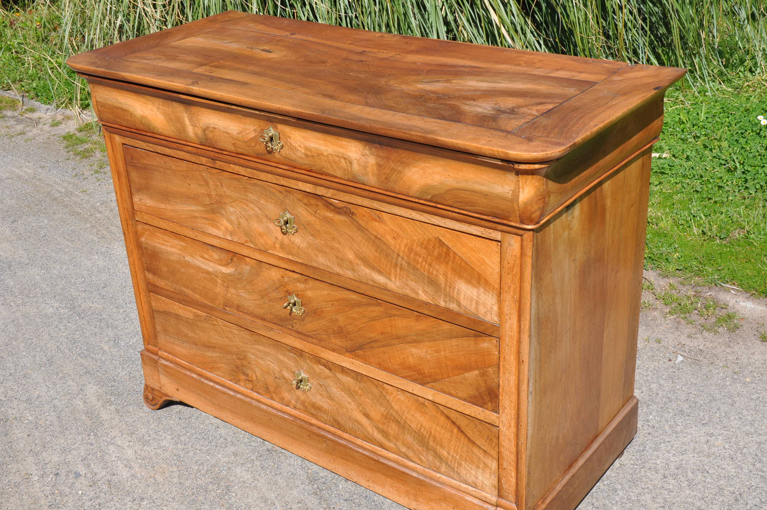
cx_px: 384
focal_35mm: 45
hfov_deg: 43.7
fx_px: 958
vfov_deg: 29.8
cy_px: 255
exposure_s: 1/200
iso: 320
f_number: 14
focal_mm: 30
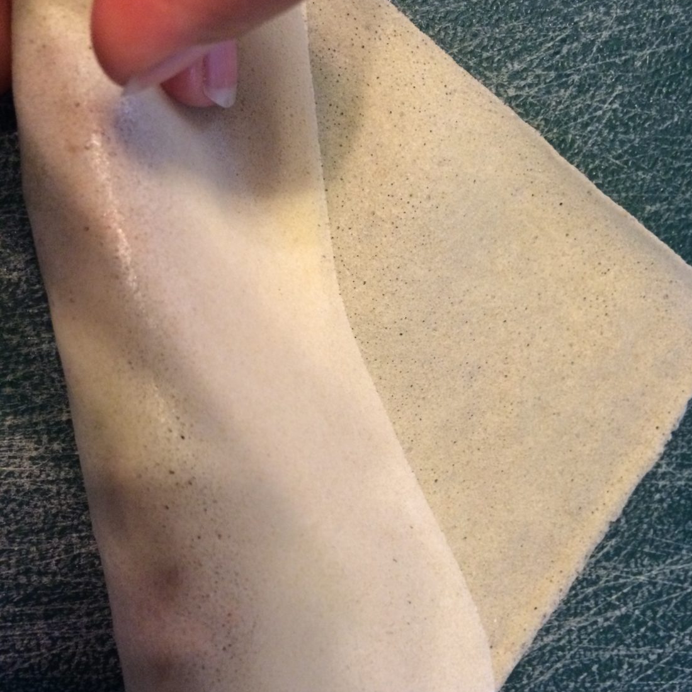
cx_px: 354
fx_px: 792
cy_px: 348
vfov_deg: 47.2
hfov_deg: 47.2
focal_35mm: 35
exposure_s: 1/30
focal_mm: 4.15
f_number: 2.2
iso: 250
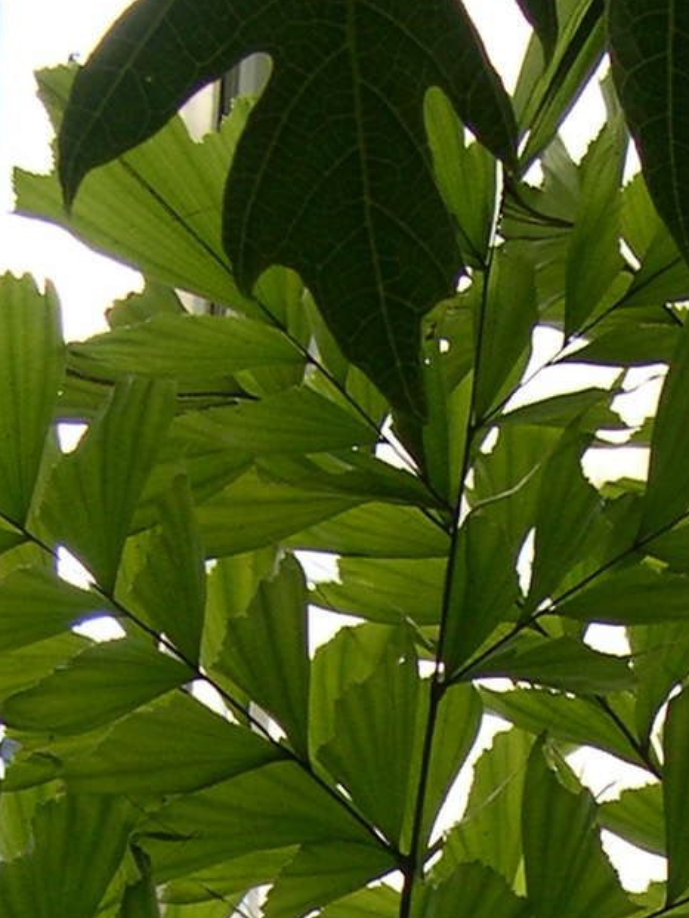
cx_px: 760
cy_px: 1398
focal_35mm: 139
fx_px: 3688
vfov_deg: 13.3
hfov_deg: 10.5
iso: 100
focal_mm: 8
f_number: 2.8
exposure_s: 1/297
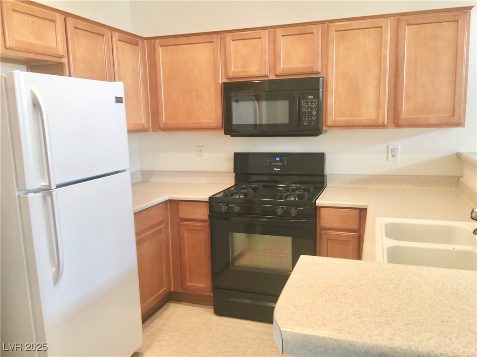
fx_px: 400
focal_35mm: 29
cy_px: 178
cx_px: 238
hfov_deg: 61.7
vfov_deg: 48.2
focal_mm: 4.15
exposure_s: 1/15
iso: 40
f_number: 2.2
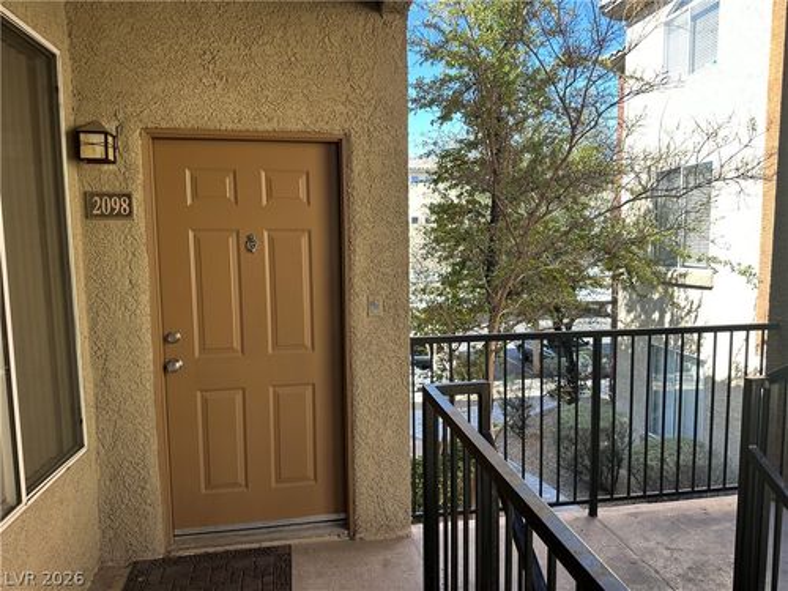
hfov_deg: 71.6
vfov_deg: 56.8
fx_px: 546
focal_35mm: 24
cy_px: 296
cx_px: 394
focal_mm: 6.86
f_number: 1.78
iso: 80
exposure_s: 1/351
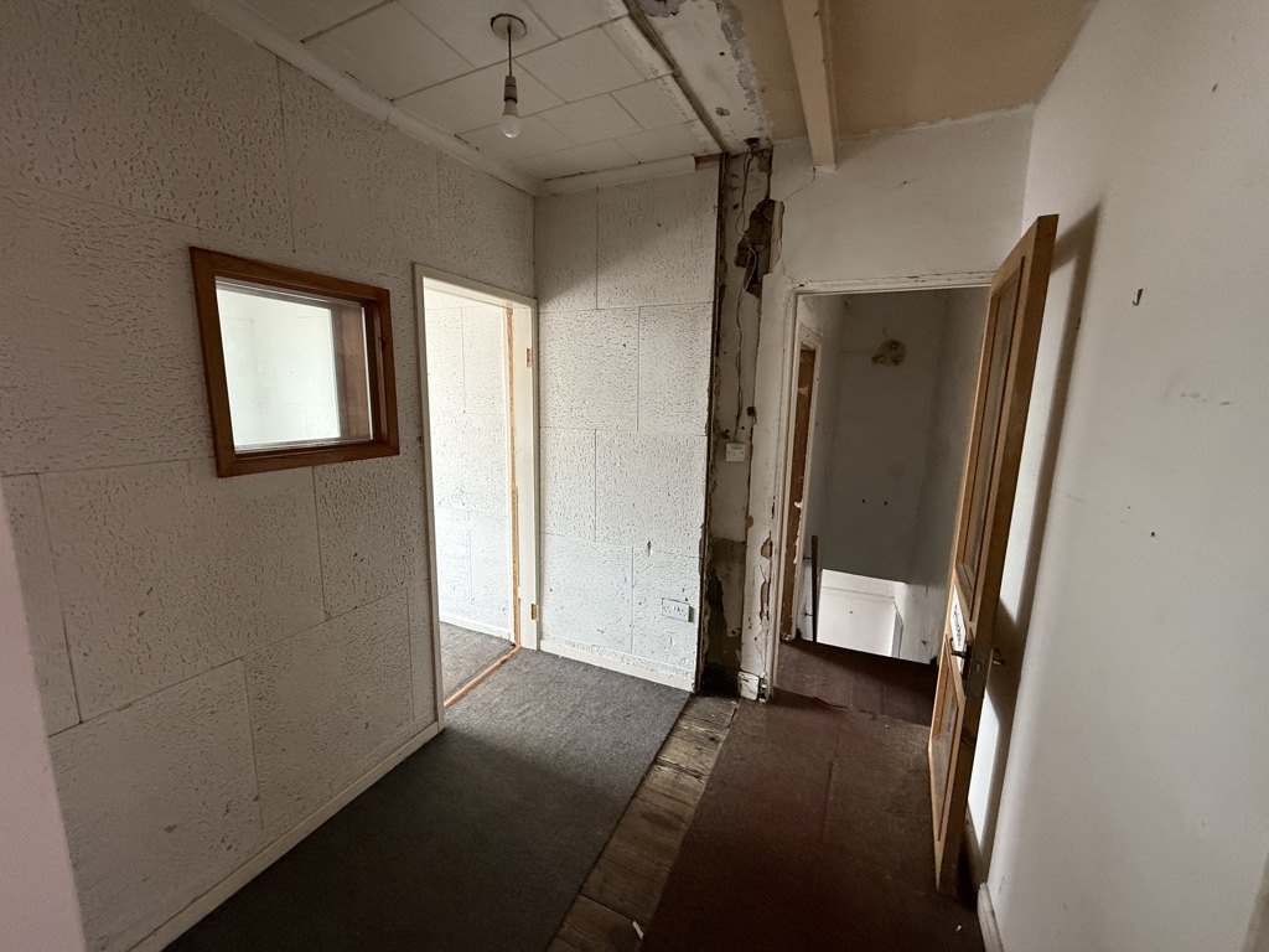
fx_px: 513
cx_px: 634
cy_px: 476
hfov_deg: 102.1
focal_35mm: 14
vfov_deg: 85.7
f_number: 2.2
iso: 320
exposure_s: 1/99
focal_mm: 2.22
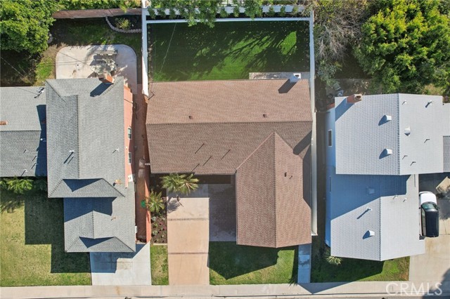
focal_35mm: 22
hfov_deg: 78.6
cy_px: 150
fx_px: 275
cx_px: 225
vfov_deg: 57.2
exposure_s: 1/1250
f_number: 2.8
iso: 100
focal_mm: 8.4
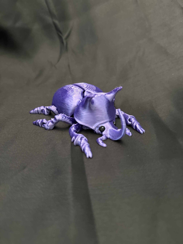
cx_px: 92
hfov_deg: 56.8
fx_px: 169
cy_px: 122
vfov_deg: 71.6
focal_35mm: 24
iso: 1000
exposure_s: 1/30
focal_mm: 6.86
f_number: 1.78
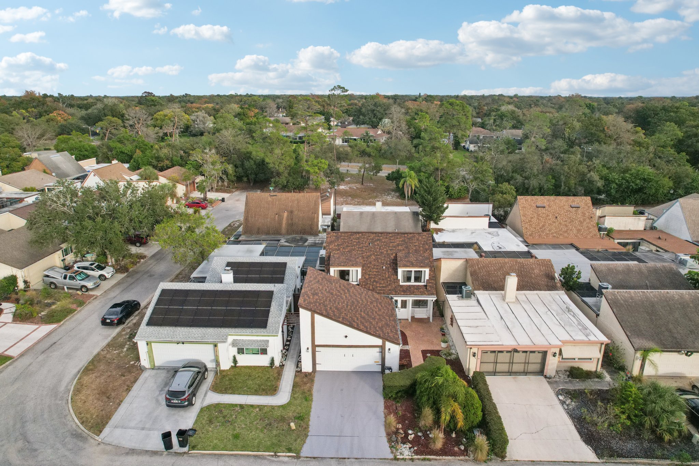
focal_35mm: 22
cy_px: 233
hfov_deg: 78.6
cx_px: 350
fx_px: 427
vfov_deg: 57.2
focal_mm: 8.4
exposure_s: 1/640
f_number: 2.8
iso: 400
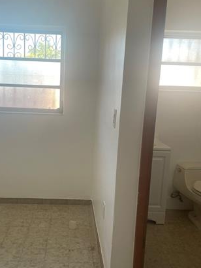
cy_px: 151
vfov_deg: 48.9
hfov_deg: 37.4
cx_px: 70
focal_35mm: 38
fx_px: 294
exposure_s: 1/121
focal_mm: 4.2
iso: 50
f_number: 1.6
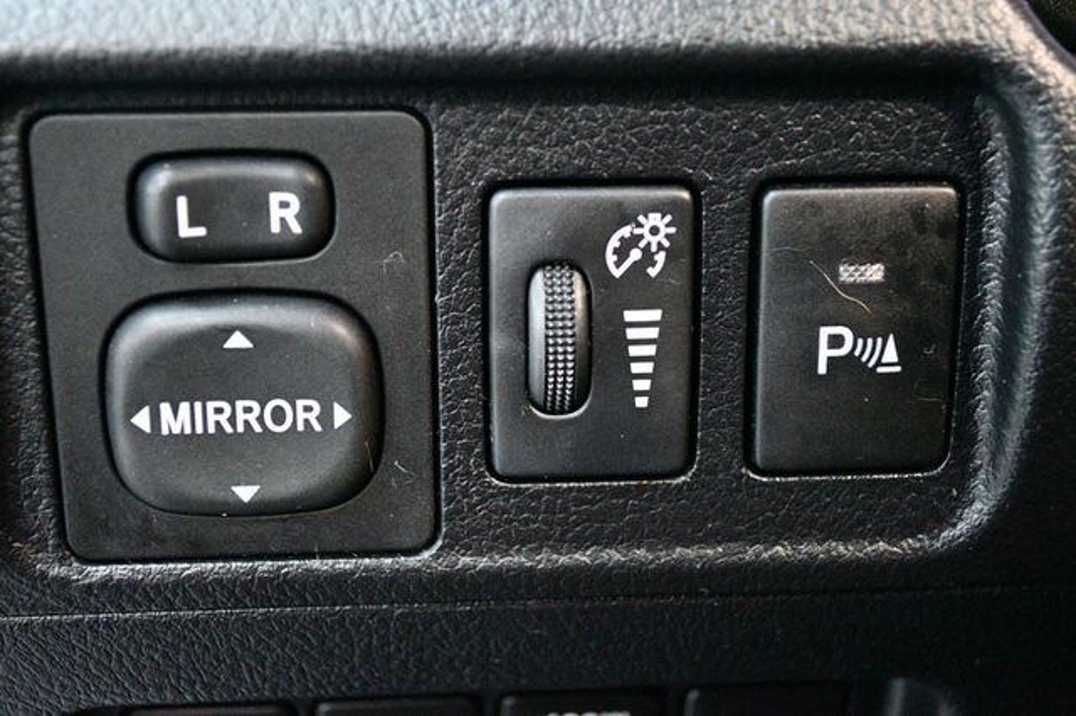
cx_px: 538
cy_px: 358
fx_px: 1553
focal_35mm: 52
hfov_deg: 38.2
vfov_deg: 26.0
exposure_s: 1/60
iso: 12800
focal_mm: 35
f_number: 5
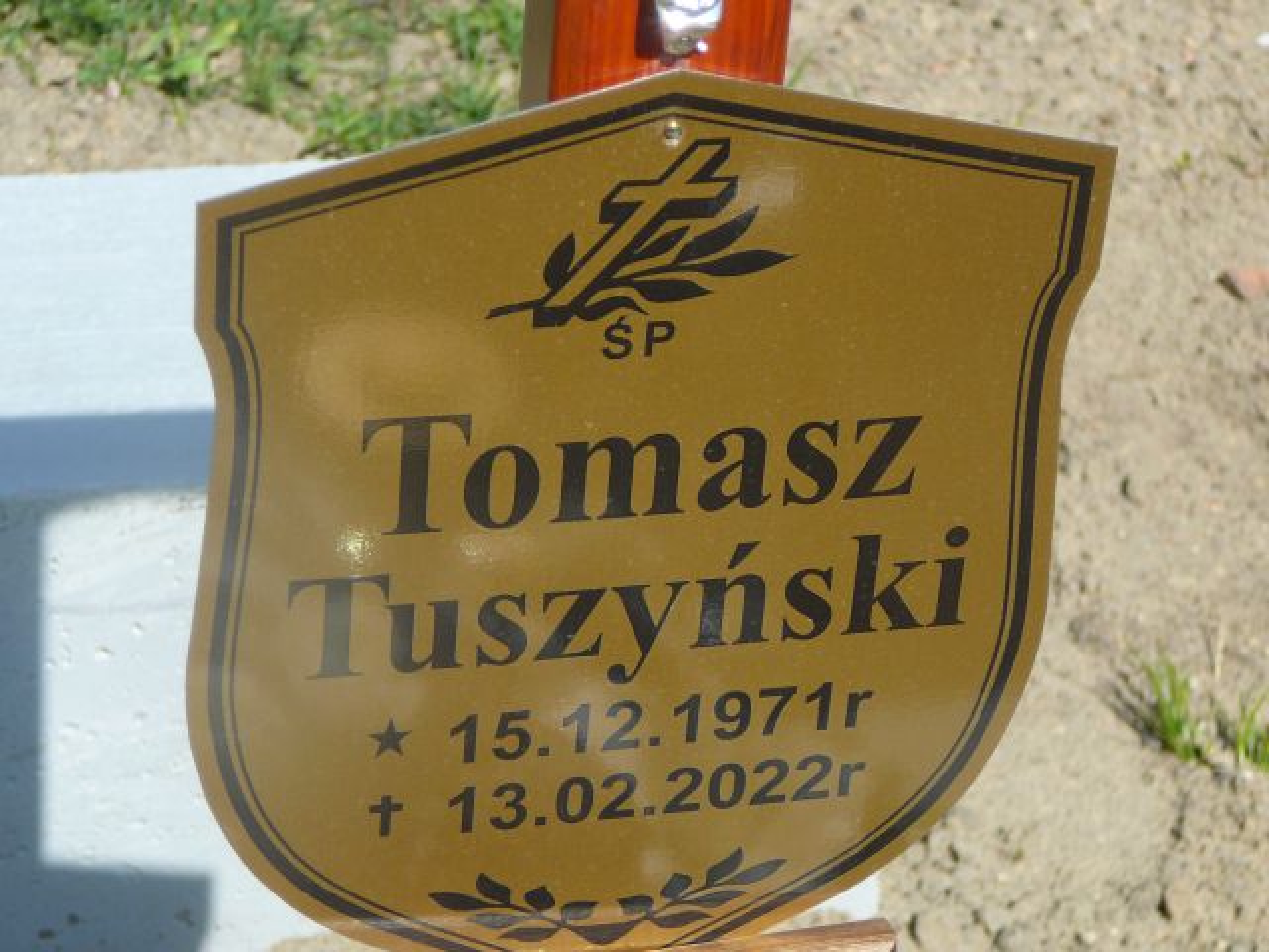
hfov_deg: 16.7
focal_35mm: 118
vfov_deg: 12.6
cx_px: 634
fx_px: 4326
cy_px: 476
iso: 80
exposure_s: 1/640
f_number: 3.9
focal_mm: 17.6
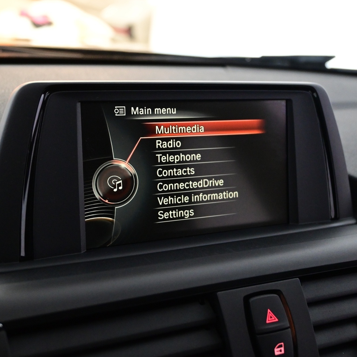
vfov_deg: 31.6
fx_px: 630
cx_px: 162
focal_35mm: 54
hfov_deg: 31.6
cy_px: 178
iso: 3200
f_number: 4.5
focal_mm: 28
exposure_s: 1/50
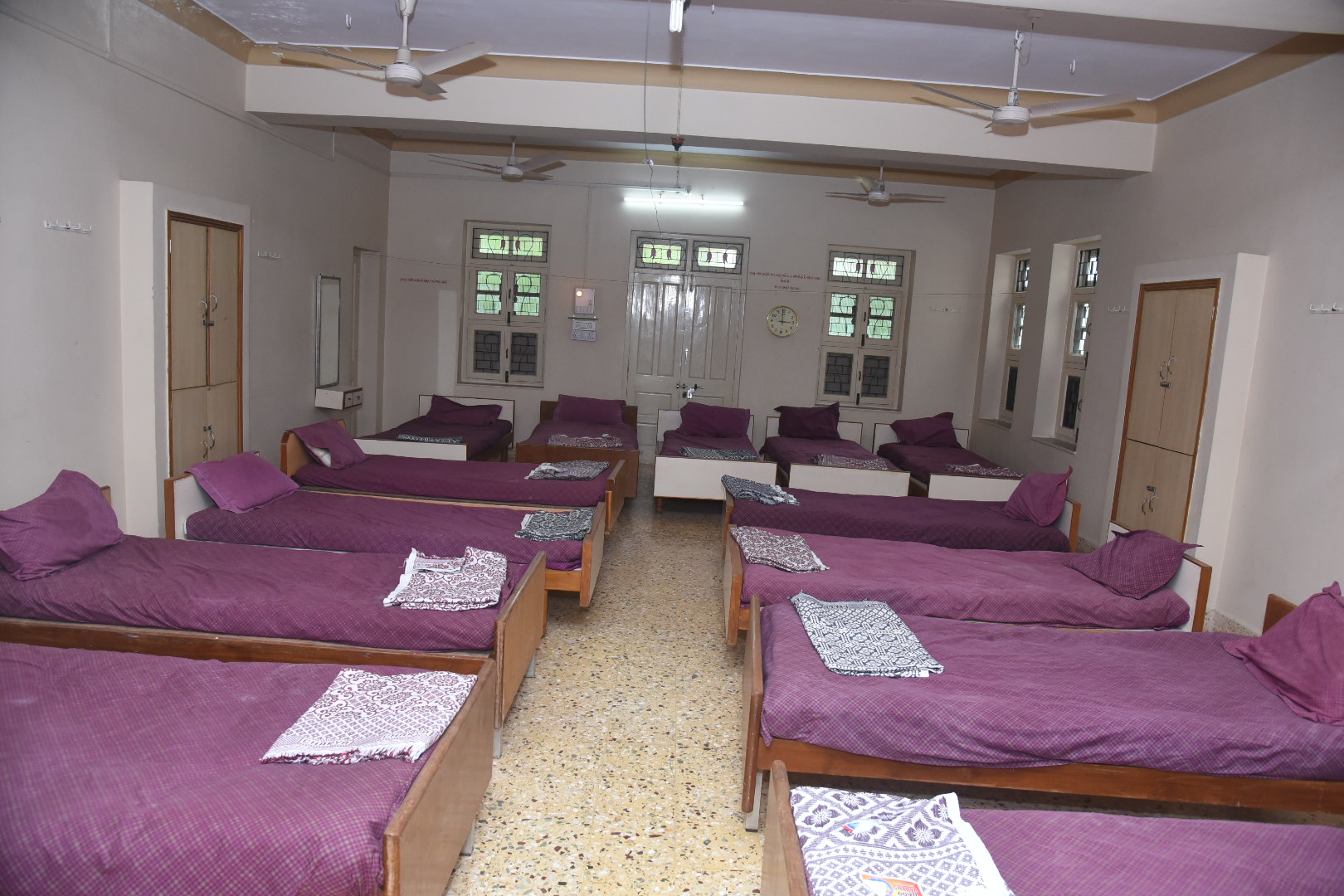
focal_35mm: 24
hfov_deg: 73.7
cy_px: 448
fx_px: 896
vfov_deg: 53.1
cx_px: 672
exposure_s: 1/160
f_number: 6.3
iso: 1600
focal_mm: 24
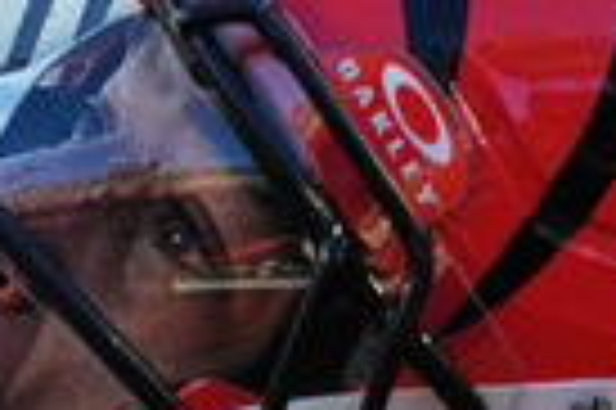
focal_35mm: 2989
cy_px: 818
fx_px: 51084
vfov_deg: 0.5
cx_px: -683
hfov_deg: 0.7
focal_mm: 400
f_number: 3.5
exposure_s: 1/3200
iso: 500
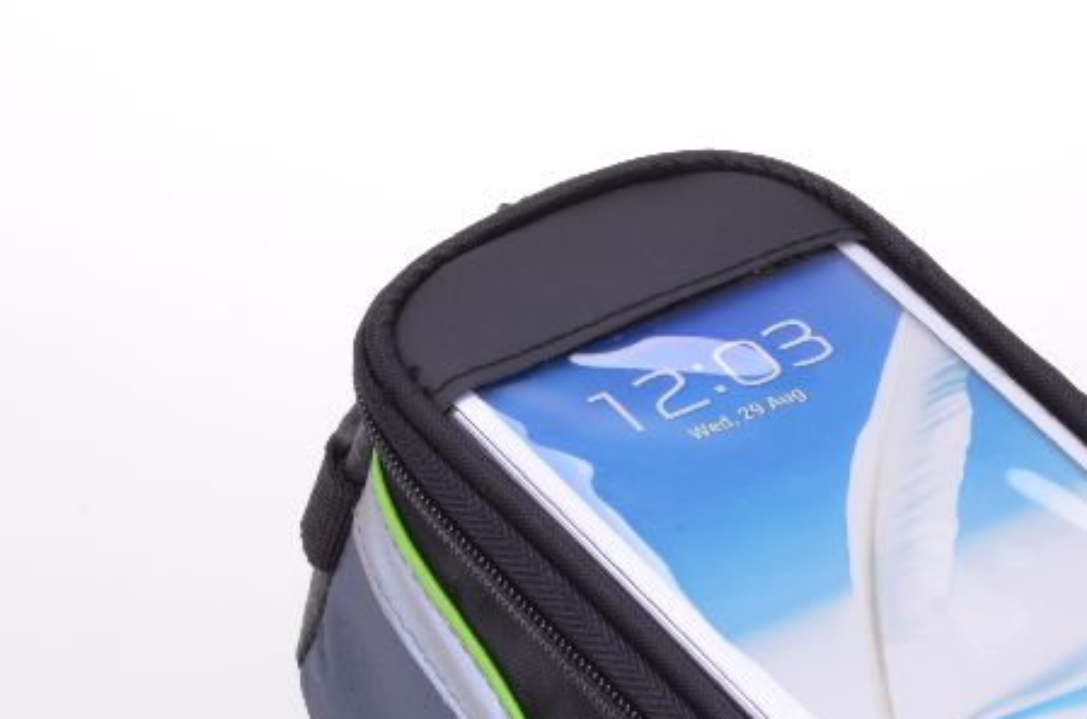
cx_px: 918
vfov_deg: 9.2
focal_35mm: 147
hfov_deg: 13.9
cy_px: 758
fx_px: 4428
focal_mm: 44
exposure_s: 1/60
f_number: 20
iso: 100
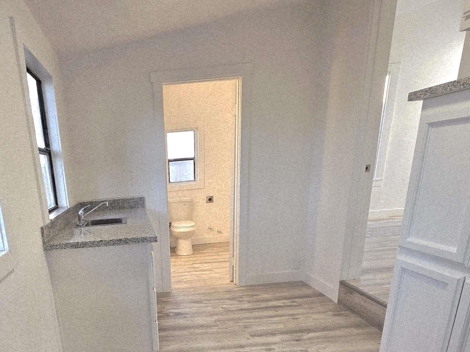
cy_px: 278
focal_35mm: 23
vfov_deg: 55.1
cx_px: 132
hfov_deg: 70.2
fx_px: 312
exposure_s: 1/120
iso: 80
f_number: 1.9
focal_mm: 2.2
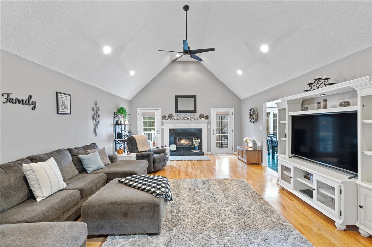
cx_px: 186
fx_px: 165
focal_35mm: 16
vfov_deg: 73.7
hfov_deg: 96.8
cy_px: 124
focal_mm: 16
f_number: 9
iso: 200
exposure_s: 2
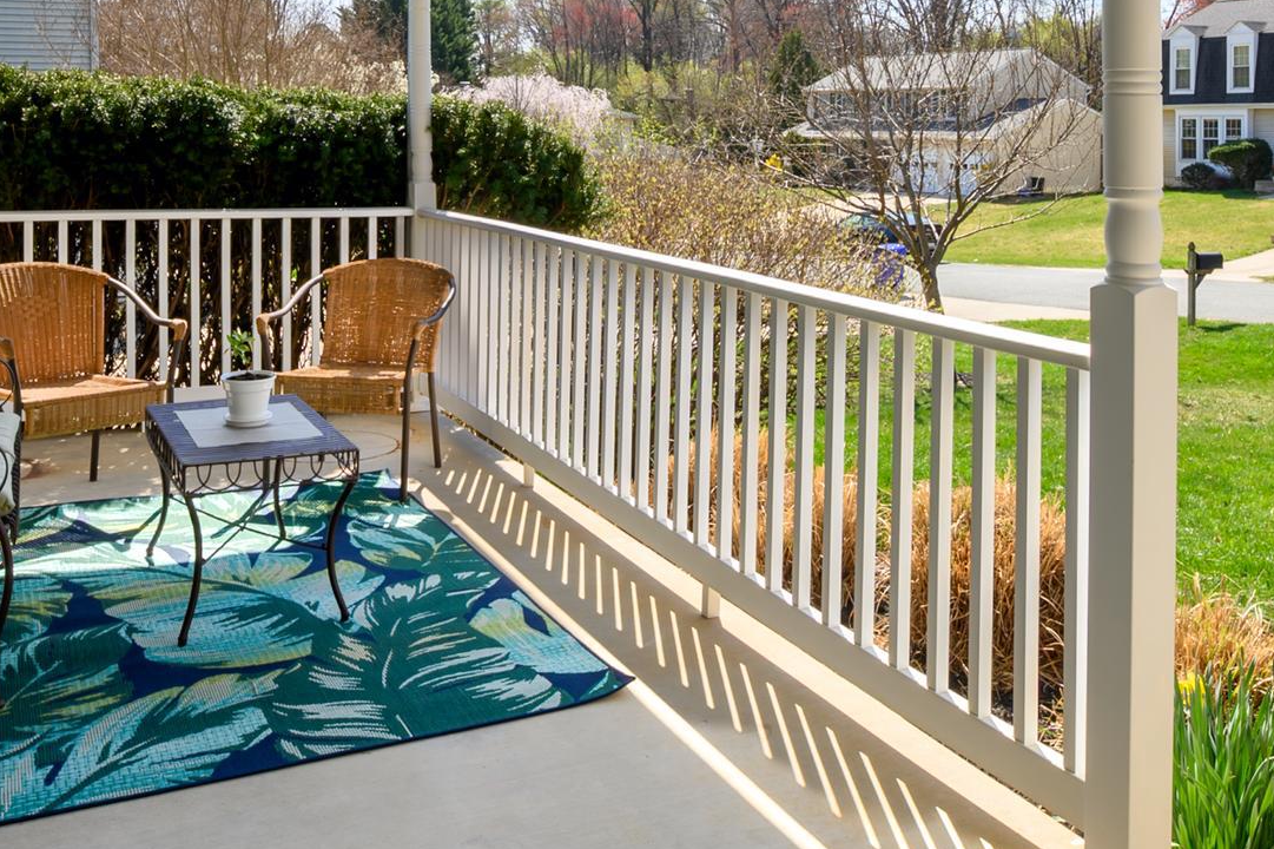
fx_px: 1274
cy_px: 196
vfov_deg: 35.9
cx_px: 693
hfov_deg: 53.1
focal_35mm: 36
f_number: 16
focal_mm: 19
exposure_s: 1/200
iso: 200
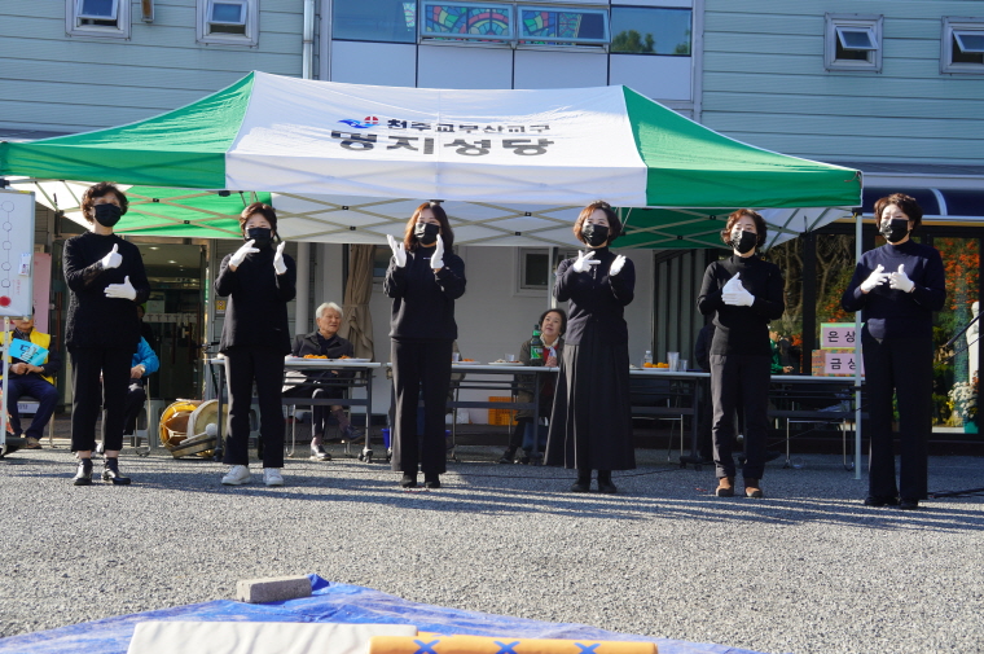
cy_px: 327
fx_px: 1433
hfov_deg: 37.9
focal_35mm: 52
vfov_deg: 25.7
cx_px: 492
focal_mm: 35
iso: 100
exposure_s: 1/100
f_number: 7.1
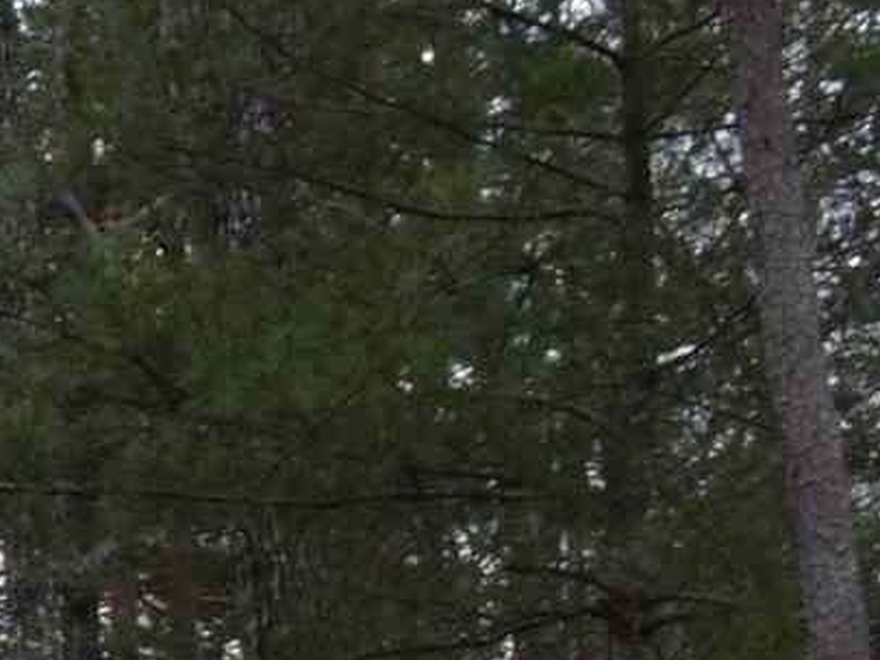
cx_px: -1790
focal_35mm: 197
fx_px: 5010
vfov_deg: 7.2
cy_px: 1347
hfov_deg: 8.4
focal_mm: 18
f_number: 8
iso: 200
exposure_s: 1/320
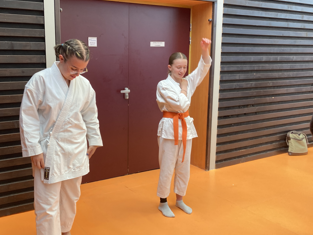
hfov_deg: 50.9
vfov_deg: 39.6
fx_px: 326
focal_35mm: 36
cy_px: 108
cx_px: 118
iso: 64
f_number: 1.8
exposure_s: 1/50
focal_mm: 3.99
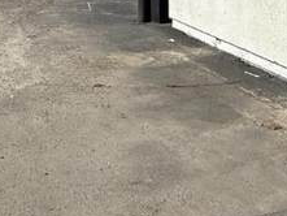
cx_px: 129
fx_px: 672
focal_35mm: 81
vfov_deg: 16.2
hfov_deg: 24.1
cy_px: -131
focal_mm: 2.22
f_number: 2.2
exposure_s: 1/6173
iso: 50
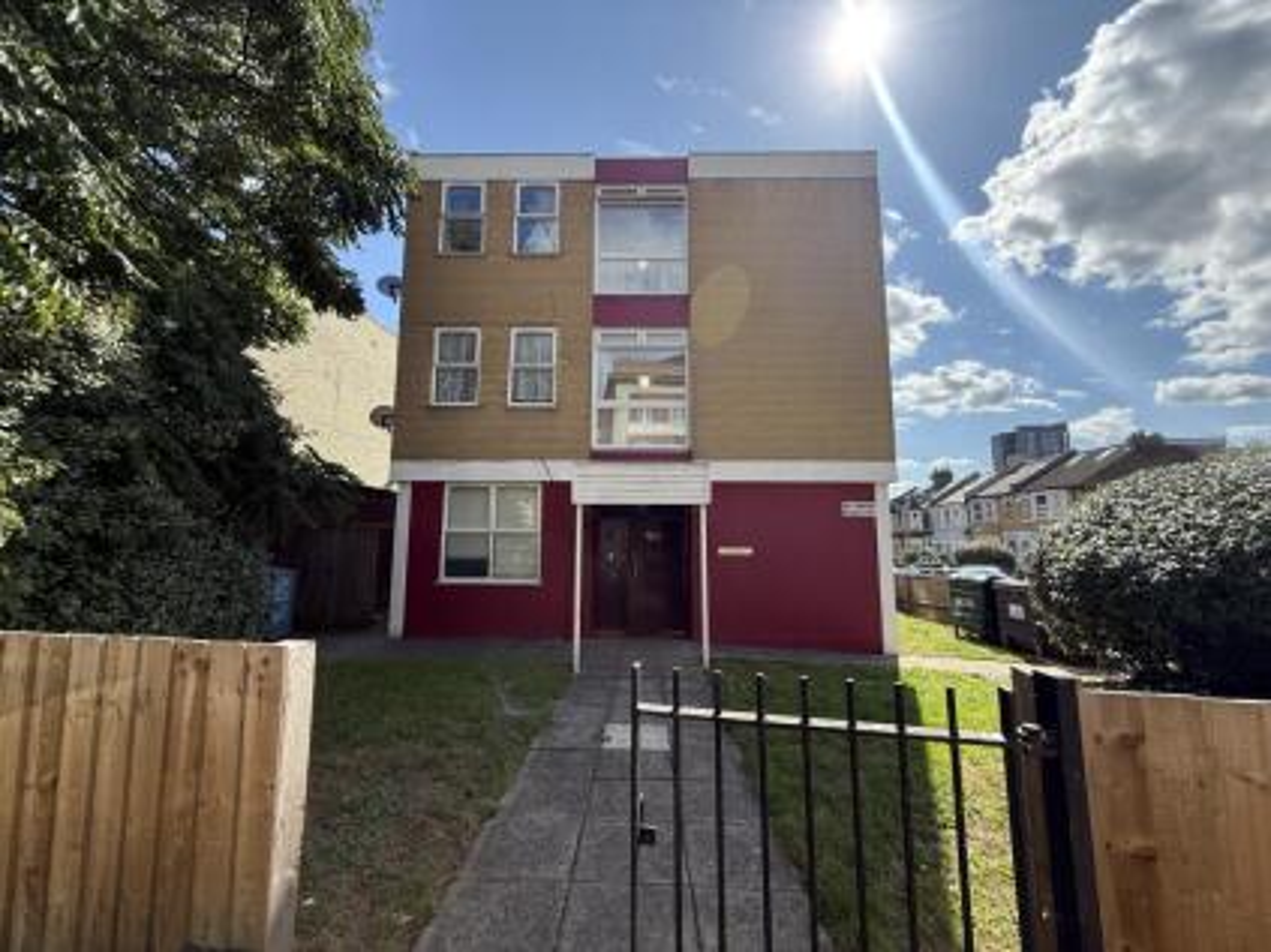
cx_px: 636
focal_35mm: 14
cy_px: 476
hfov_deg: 102.1
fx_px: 514
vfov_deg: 85.6
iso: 64
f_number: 2.2
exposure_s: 1/1399
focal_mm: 2.22
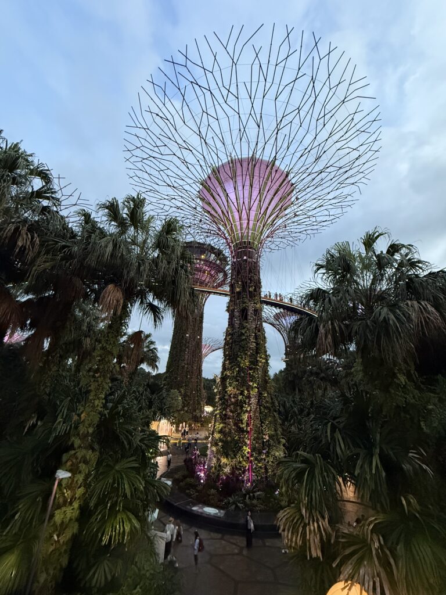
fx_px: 241
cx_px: 223
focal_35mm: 14
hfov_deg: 85.7
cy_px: 298
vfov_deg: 102.1
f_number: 2.2
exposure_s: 1/60
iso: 640
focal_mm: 2.22
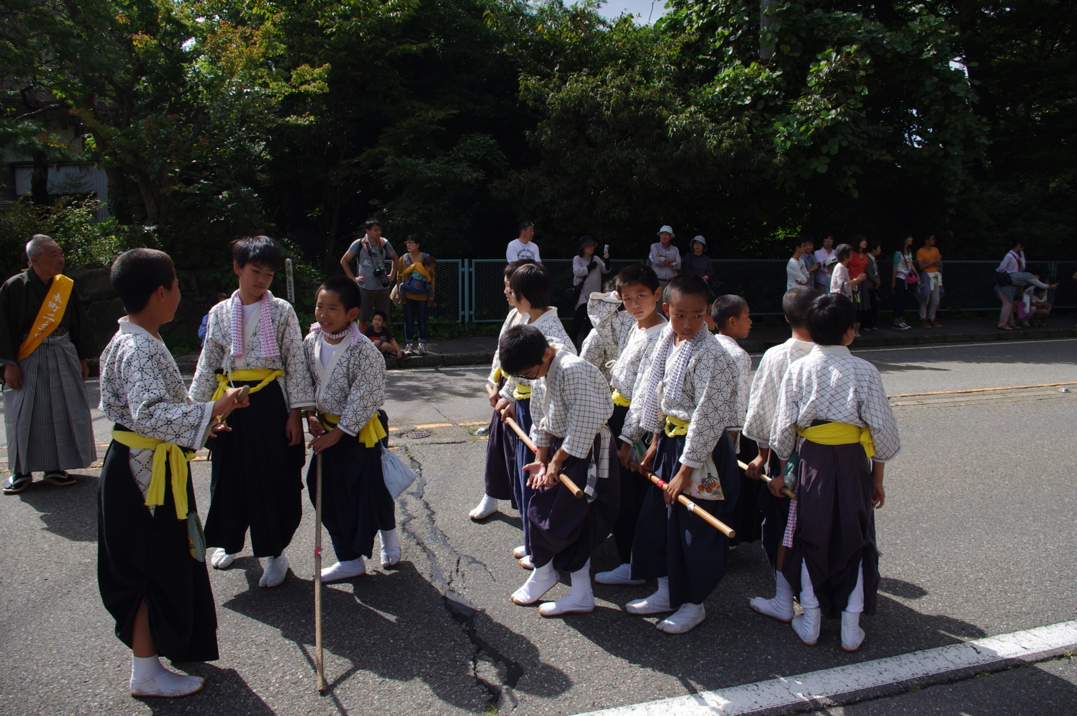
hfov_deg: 67.4
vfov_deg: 47.8
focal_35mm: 27
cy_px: 358
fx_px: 807
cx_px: 538
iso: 200
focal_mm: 18
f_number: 7.1
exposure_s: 1/400
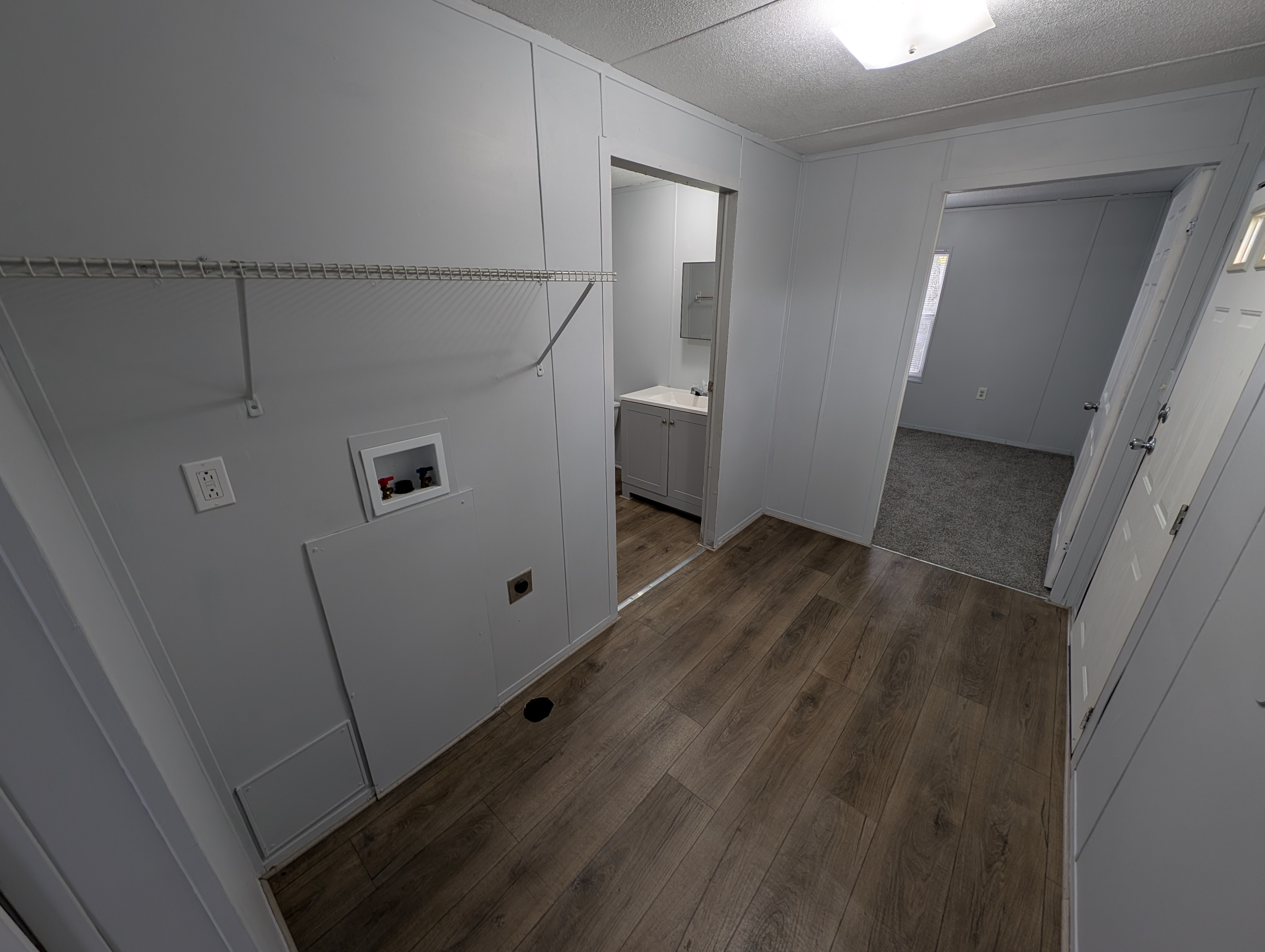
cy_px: 476
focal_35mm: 12
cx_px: 632
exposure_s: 1/24
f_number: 1.95
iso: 33
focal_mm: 2.23
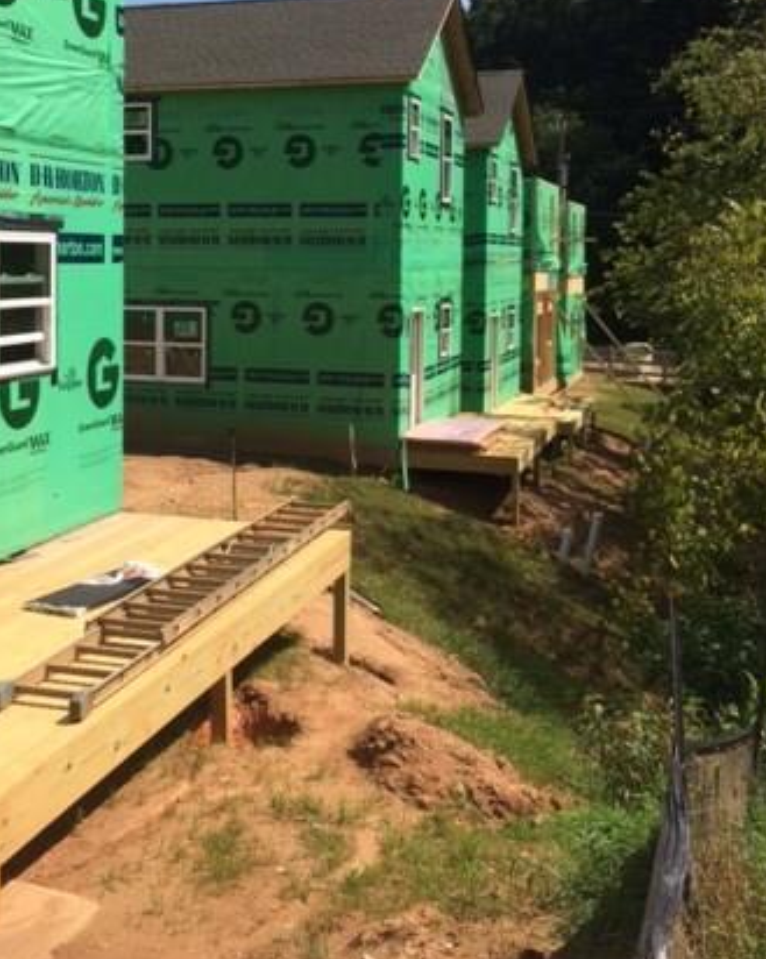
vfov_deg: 41.4
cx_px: 272
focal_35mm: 44
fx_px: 1248
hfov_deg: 33.9
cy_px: 300
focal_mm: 4.15
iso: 32
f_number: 2.2
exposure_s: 1/2933
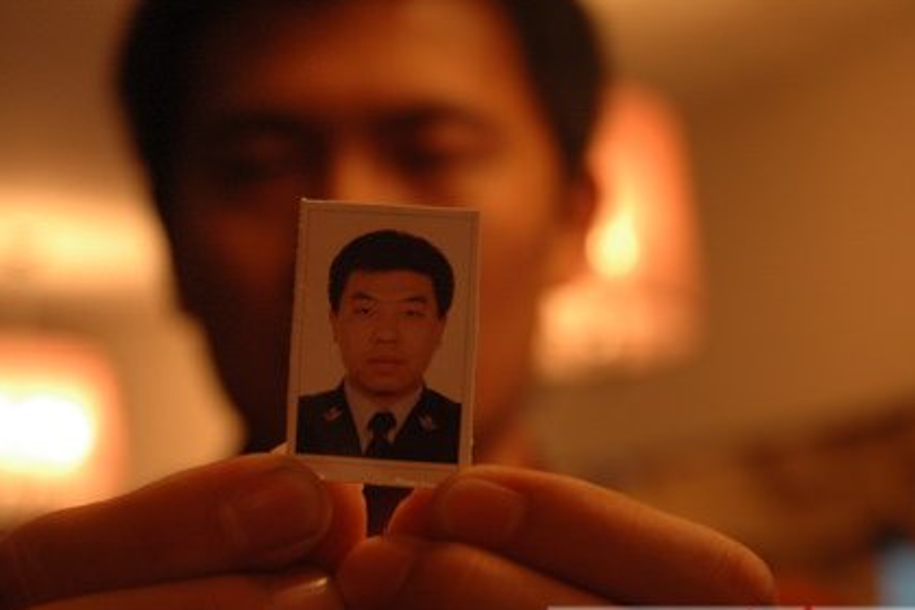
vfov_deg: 12.8
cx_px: 383
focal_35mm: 107
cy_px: 346
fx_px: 2719
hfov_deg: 19.1
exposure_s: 1/13
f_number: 4.5
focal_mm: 60
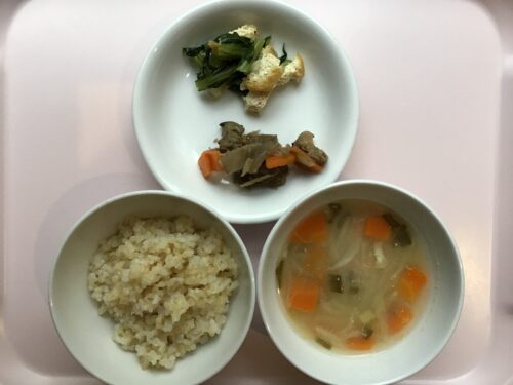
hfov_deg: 58.4
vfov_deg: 45.4
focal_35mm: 31
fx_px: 459
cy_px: 192
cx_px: 256
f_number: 2.4
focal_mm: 3.3
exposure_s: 1/30
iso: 32
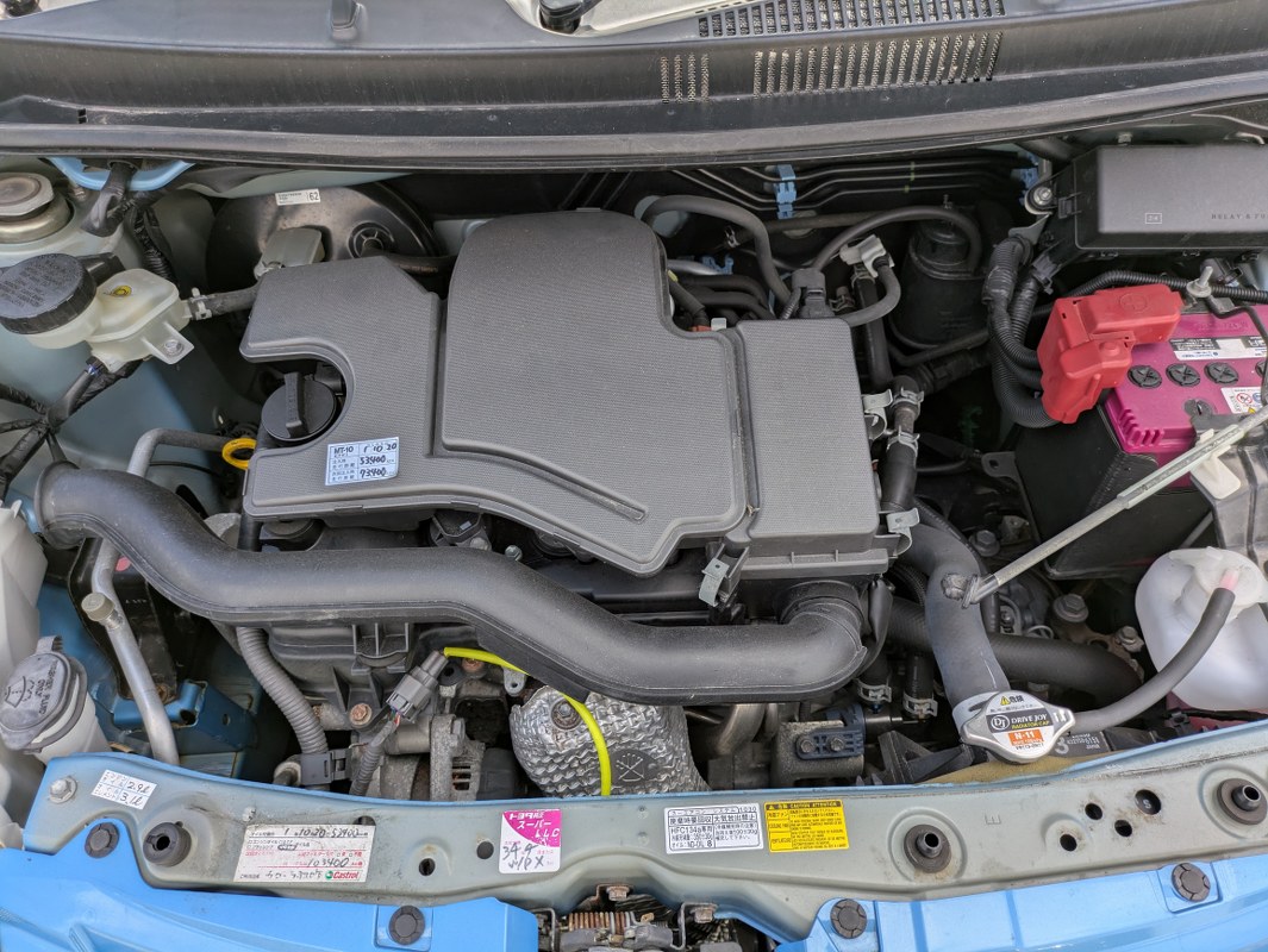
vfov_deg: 54.9
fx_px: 916
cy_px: 476
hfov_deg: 69.4
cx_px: 634
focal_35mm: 25
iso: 45
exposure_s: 1/573
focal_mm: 5.43
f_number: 1.89
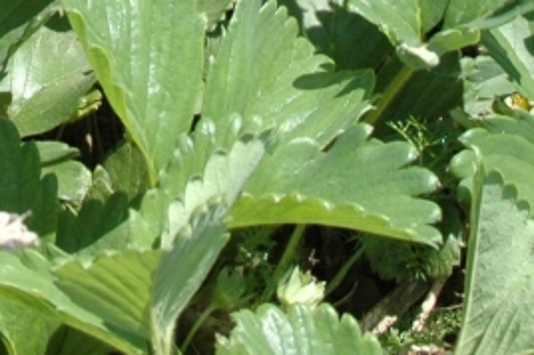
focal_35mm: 358
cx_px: -116
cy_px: -432
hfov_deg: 5.7
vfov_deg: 3.8
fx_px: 5304
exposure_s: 1/320
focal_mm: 50
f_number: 9
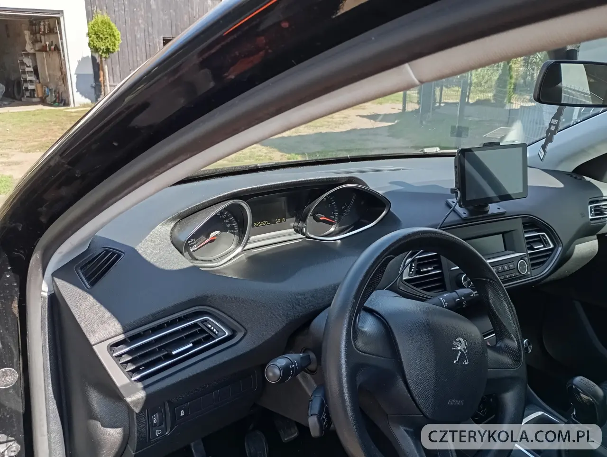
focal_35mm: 28
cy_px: 228
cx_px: 304
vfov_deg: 49.9
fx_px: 492
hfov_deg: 63.4
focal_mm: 4.27
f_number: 1.8
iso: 161
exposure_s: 1/100
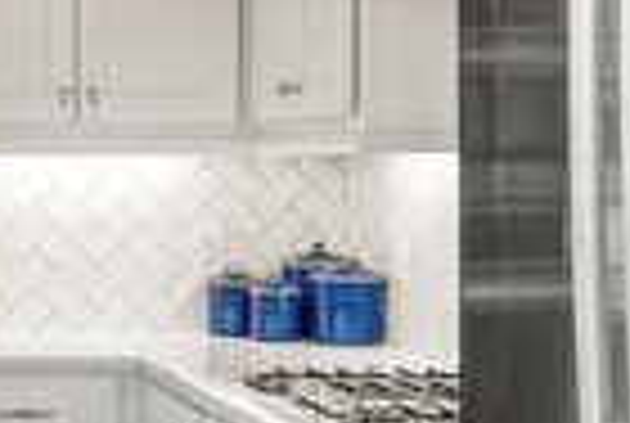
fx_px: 1841
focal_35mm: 105
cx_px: -202
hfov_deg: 18.1
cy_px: 196
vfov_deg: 13.1
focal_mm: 23
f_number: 8
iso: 100
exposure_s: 1/10
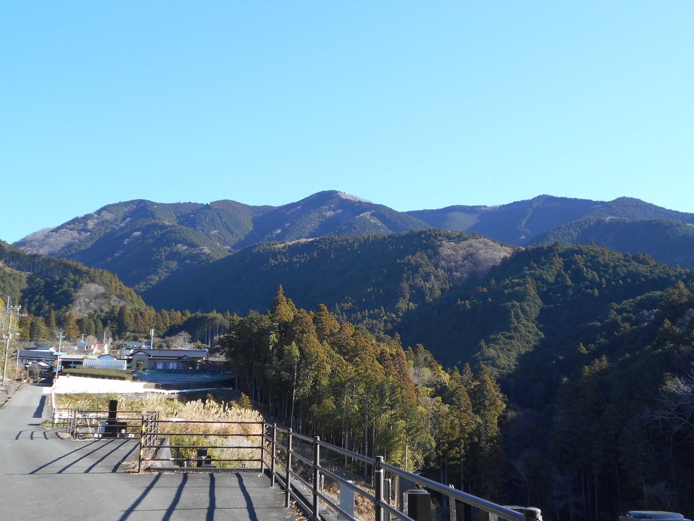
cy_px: 260
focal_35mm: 39
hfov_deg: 47.9
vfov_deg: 36.8
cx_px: 347
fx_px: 782
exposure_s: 1/250
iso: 80
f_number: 3.9
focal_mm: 6.7
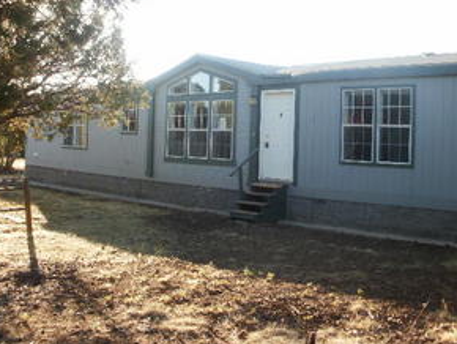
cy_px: 142
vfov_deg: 33.6
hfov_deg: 43.8
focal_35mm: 43
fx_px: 568
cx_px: 251
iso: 100
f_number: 5.6
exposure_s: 1/80
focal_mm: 6.3
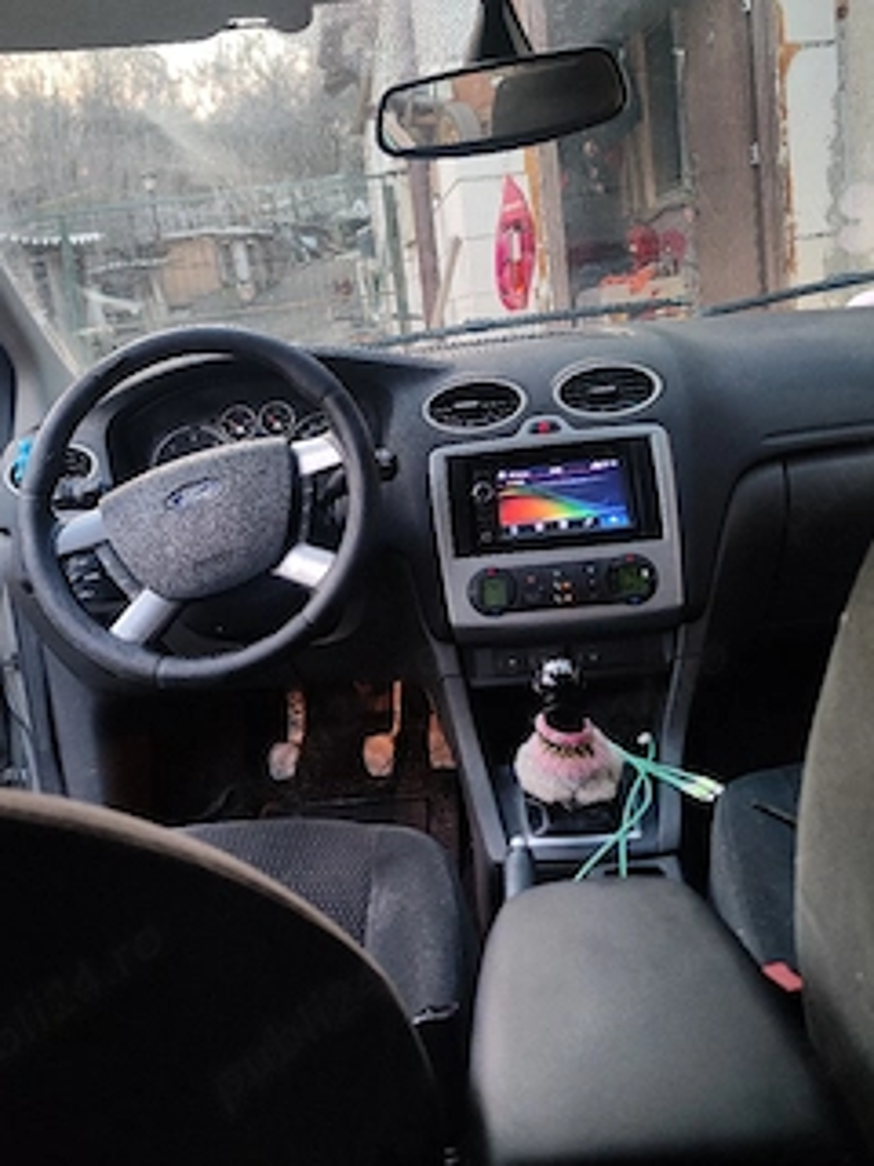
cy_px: 488
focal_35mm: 30
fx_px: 1010
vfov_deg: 59.6
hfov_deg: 46.8
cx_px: 401
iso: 99
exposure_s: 1/50
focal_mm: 6.72
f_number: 1.69
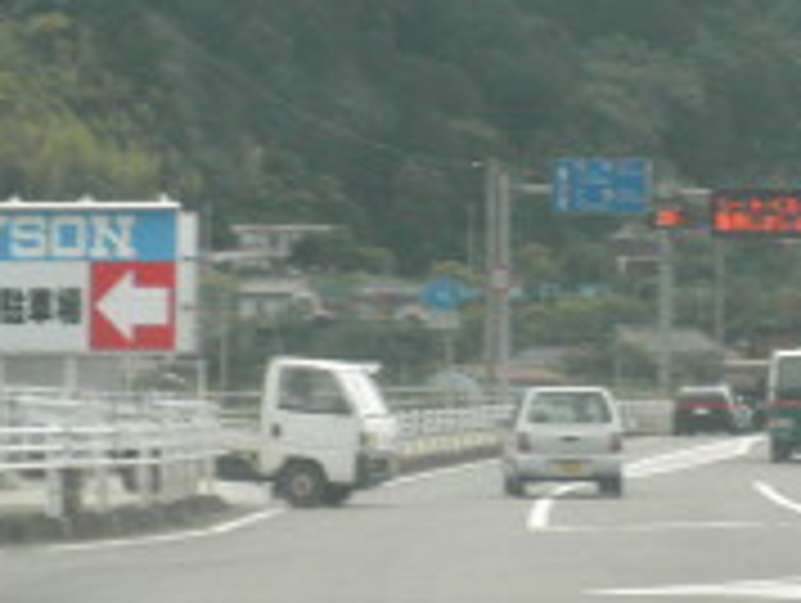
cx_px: 652
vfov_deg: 7.0
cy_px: -4
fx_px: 4912
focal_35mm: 212
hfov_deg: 9.3
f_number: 3.8
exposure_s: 1/100
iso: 80
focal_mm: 10.5
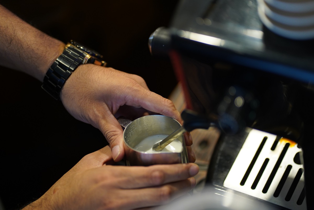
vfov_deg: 16.1
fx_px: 741
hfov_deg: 23.9
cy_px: 105
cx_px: 157
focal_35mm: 85
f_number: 1.8
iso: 1600
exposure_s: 1/100
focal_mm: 85
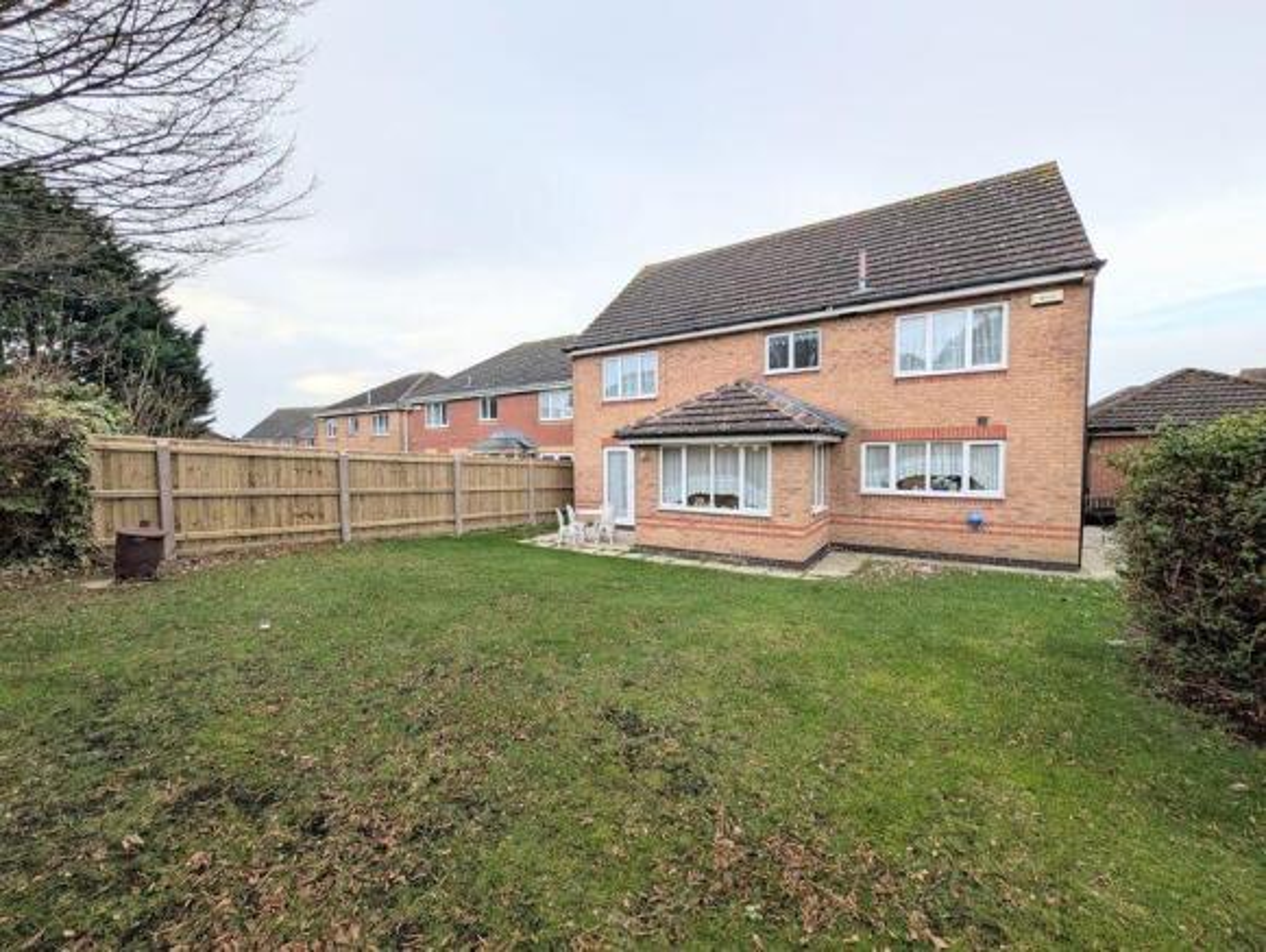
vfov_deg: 94.6
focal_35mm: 12
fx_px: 439
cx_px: 633
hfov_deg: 110.5
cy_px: 476
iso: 49
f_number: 1.7
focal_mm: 2.02
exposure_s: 1/591
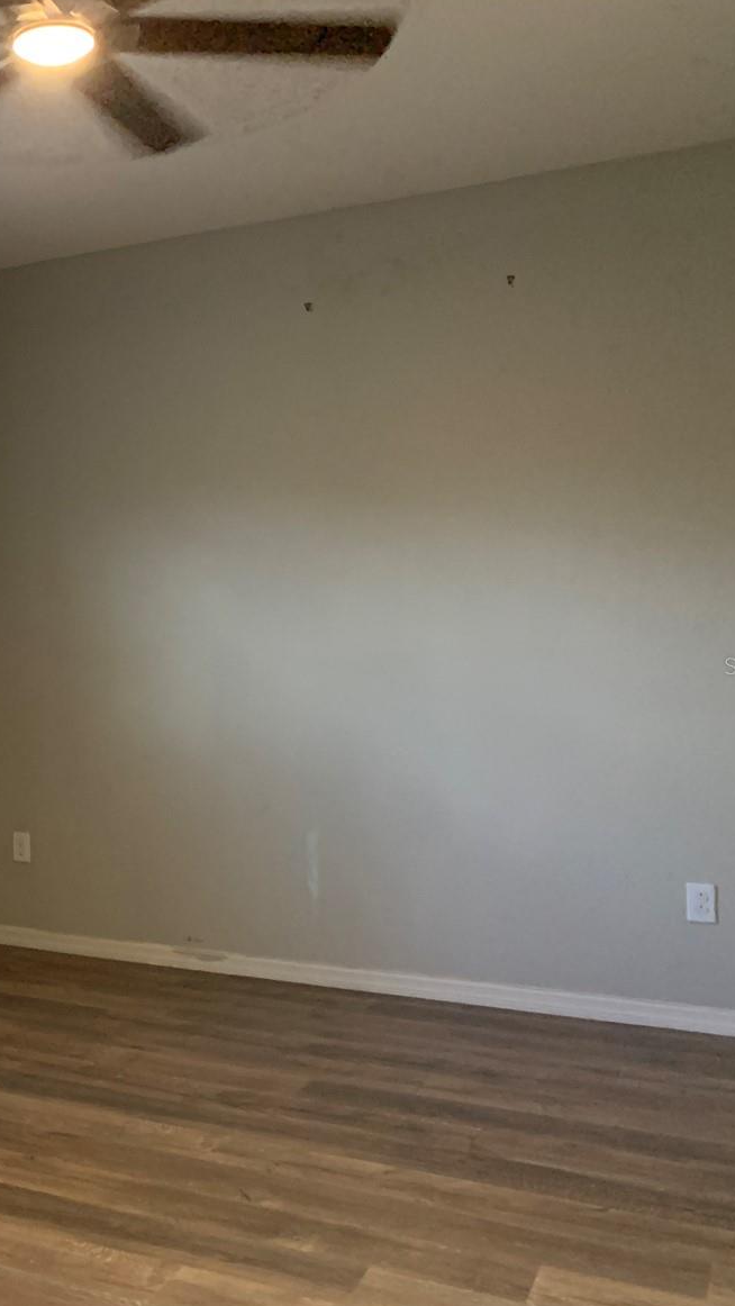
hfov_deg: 27.8
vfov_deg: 51.6
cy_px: 665
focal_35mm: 39
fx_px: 1351
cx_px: -69
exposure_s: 1/30
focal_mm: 4.25
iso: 400
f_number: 1.8
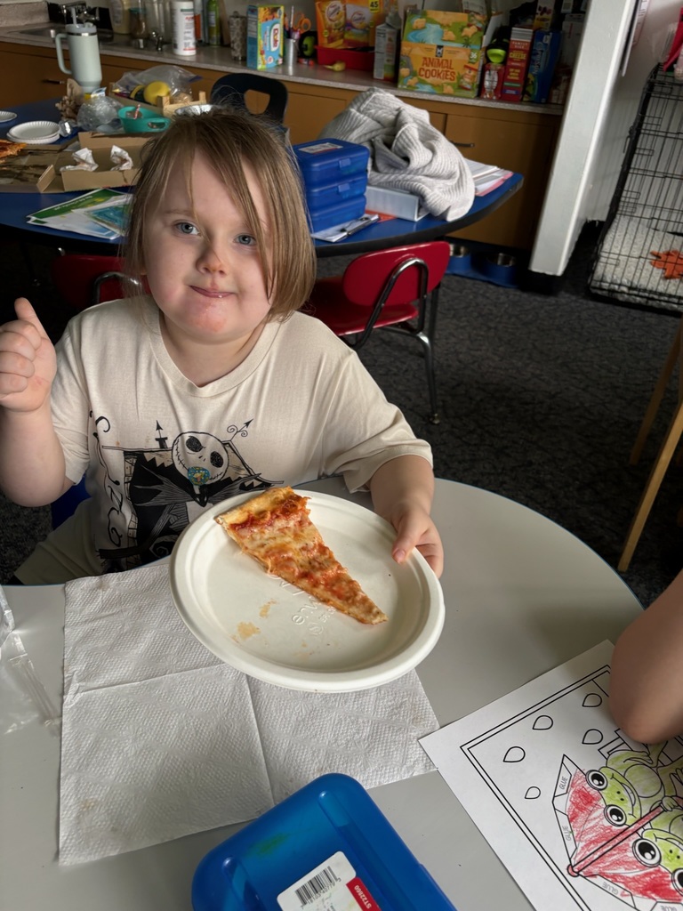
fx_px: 684
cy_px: 456
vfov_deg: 67.3
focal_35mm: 26
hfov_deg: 53.1
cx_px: 342
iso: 80
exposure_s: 1/60
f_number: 1.6
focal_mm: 5.96
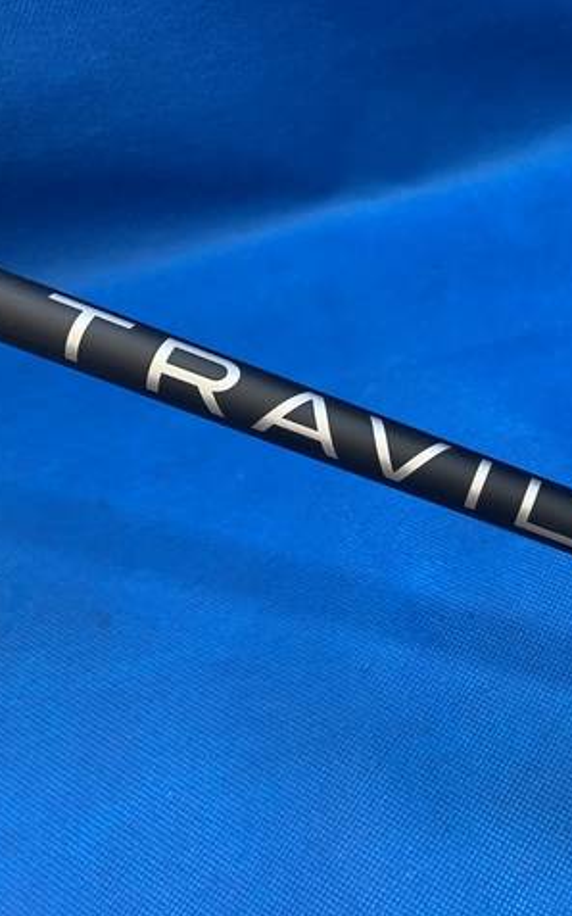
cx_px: 570
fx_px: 923
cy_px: 459
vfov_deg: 52.8
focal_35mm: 37
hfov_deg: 31.8
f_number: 1.8
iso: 100
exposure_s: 1/60
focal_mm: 4.25
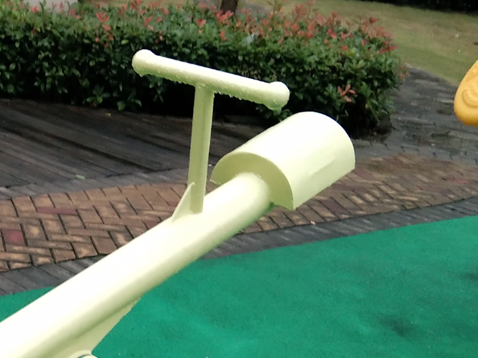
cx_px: -62
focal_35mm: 83
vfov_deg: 17.4
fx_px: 1146
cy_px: 348
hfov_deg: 22.1
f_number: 2.2
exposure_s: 1/50
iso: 250
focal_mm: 3.69
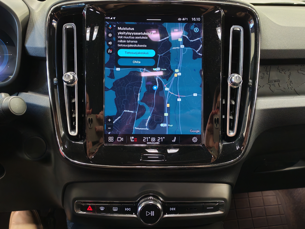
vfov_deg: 45.4
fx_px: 273
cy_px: 114
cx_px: 152
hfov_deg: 58.4
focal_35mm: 31
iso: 2384
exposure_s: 1/50
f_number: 1.9
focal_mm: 6.12
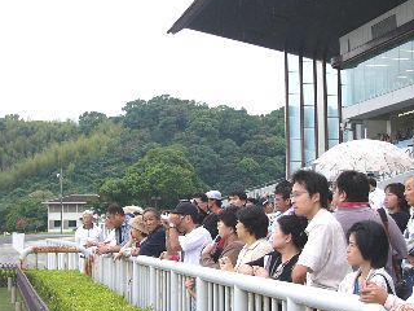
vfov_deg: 20.4
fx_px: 861
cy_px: 131
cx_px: 141
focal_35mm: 72
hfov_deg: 26.9
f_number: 2.8
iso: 50
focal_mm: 6
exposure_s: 1/100
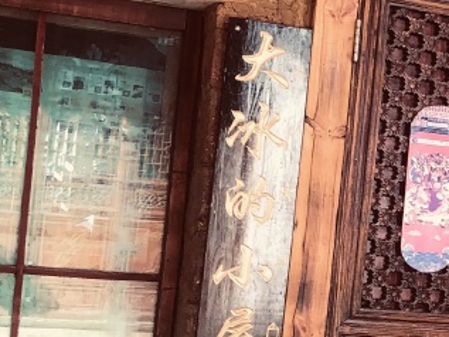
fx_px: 1375
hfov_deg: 17.2
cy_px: 200
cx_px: 620
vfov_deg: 14.0
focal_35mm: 106
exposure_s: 1/120
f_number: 1.8
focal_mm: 4
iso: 50
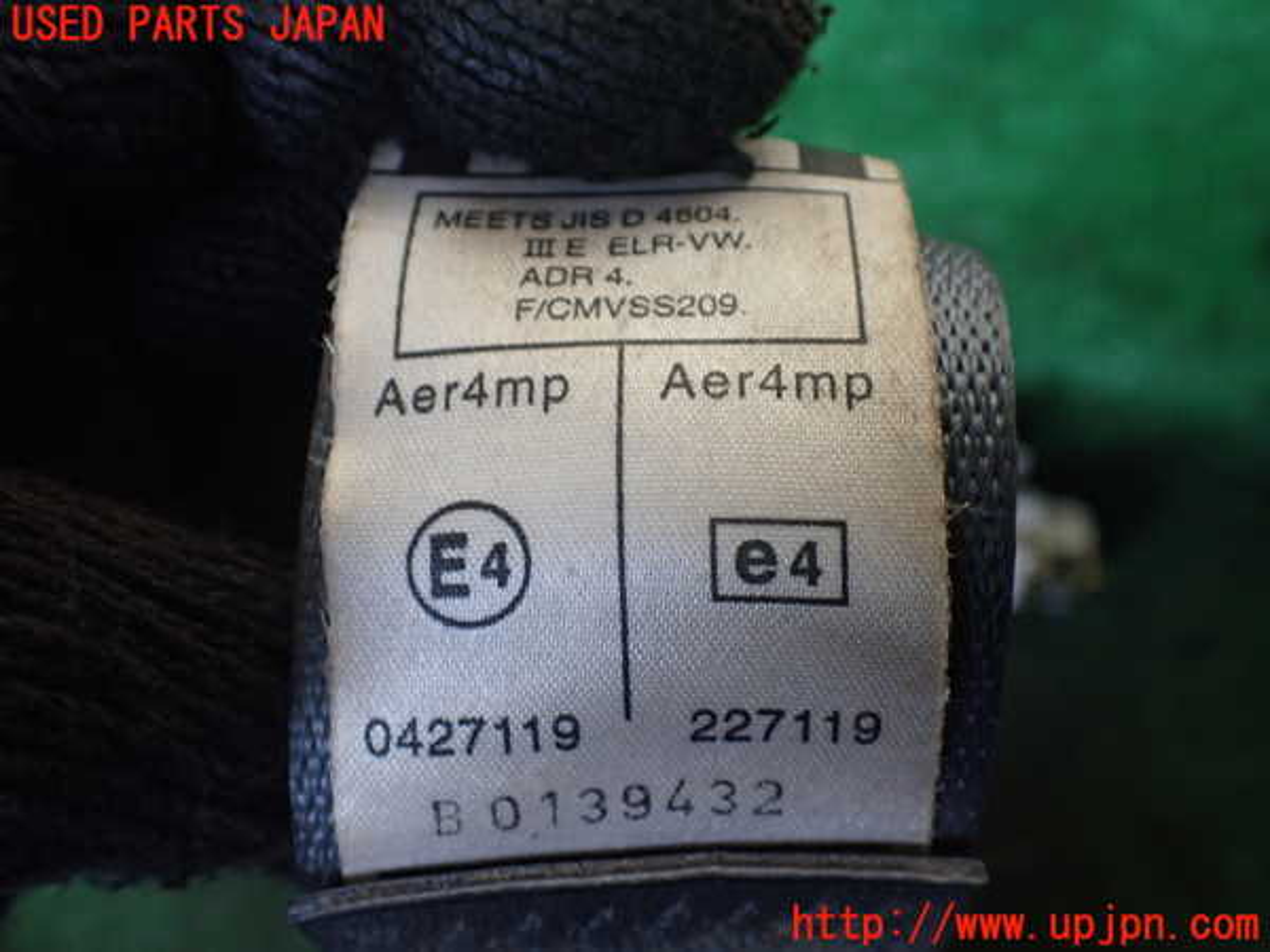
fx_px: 1101
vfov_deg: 46.8
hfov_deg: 60.0
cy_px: 476
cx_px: 635
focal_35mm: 30
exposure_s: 1/125
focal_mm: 5.4
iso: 500
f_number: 2.3
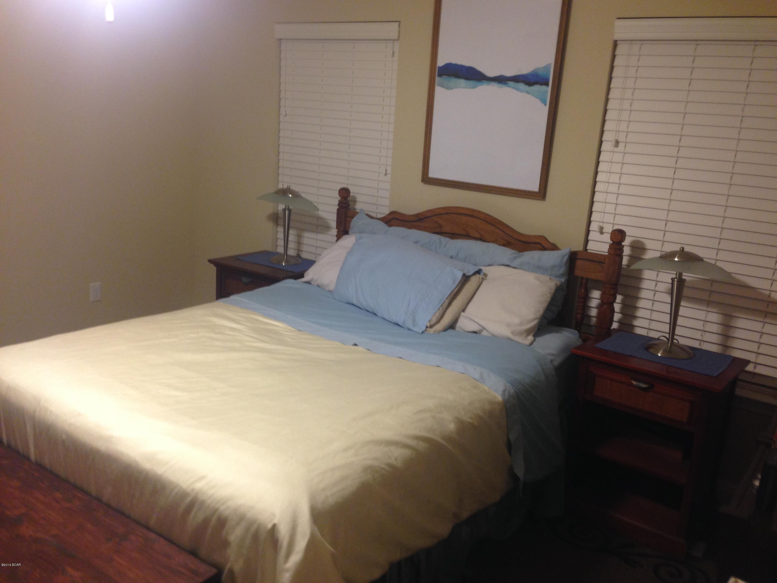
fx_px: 741
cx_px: 388
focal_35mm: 33
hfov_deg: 55.4
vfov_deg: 42.9
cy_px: 292
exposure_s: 1/20
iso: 100
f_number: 2.4
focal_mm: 4.12
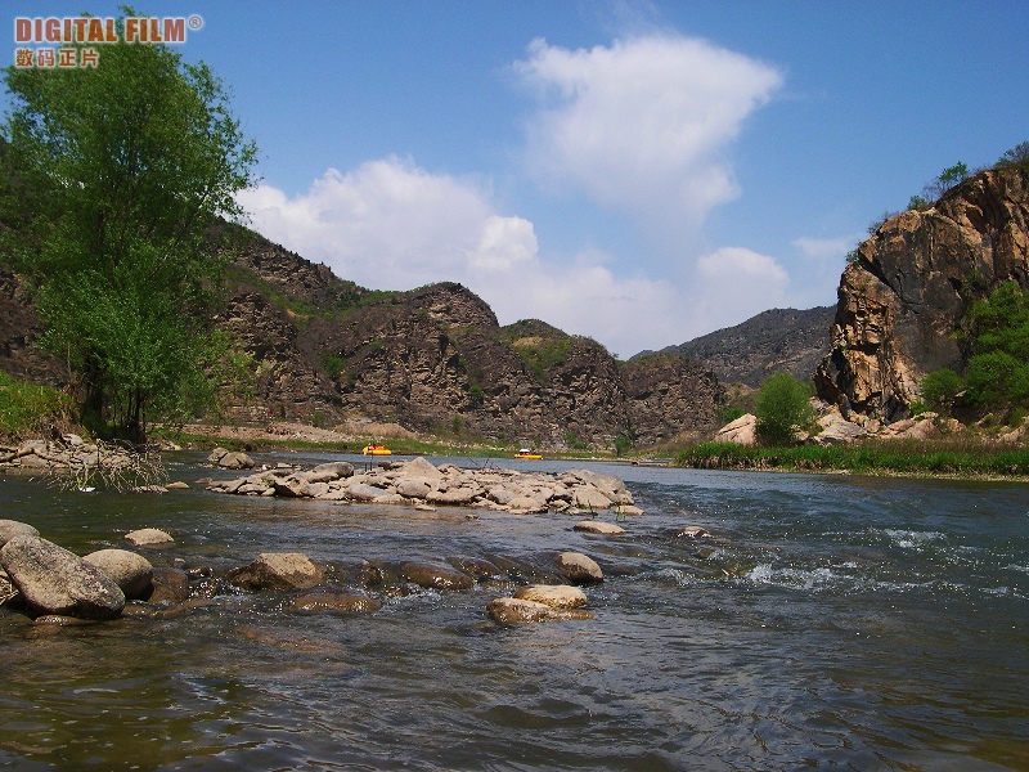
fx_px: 1130
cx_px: 514
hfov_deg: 49.0
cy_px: 386
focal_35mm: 38
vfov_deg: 37.7
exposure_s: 1/250
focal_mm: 8
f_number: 7.6
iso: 100
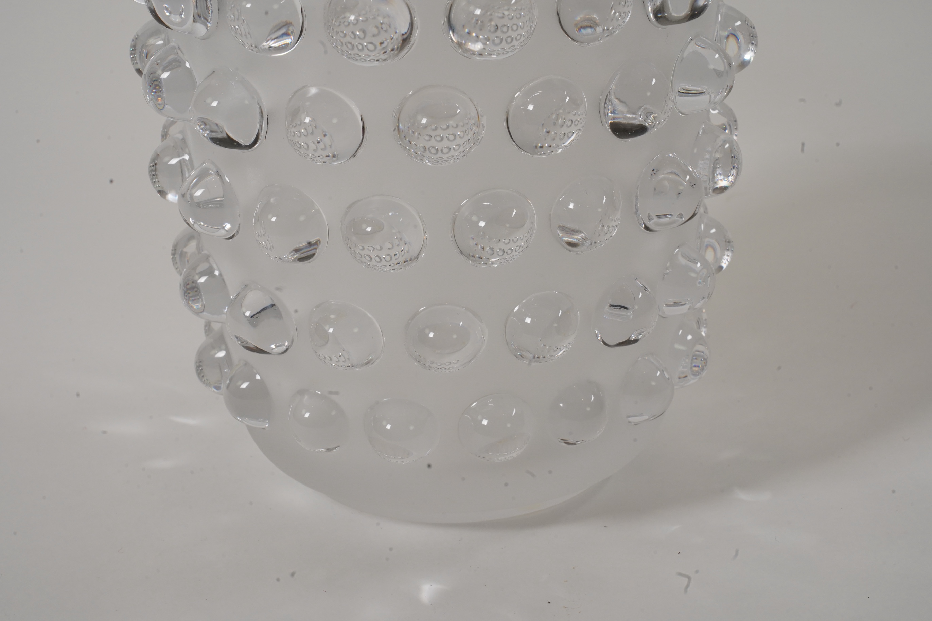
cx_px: 466
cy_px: 310
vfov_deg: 13.0
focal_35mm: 105
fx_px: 2718
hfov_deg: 19.5
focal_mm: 105
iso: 1250
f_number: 20
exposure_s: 1/125
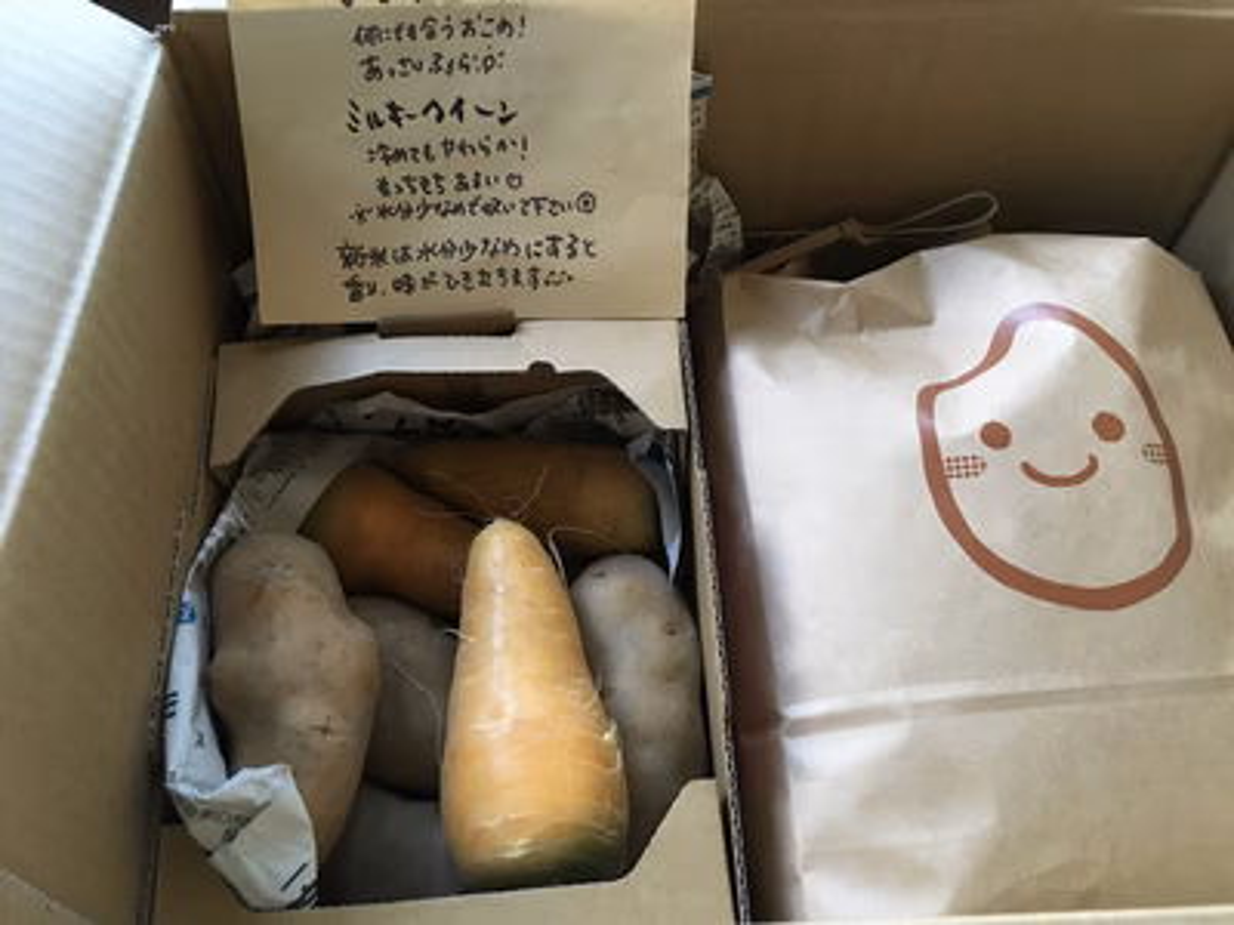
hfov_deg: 61.7
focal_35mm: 29
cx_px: 617
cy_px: 462
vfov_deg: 48.2
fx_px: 1034
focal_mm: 4.15
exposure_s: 1/30
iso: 160
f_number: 2.2
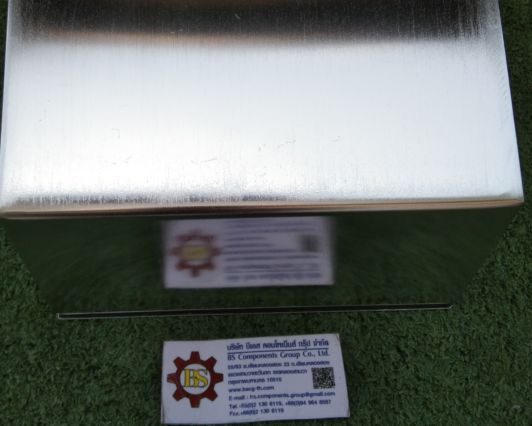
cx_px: 233
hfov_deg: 40.3
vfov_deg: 32.7
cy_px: 182
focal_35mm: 46
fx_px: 724
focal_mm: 3.65
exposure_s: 1/259
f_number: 2.2
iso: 50
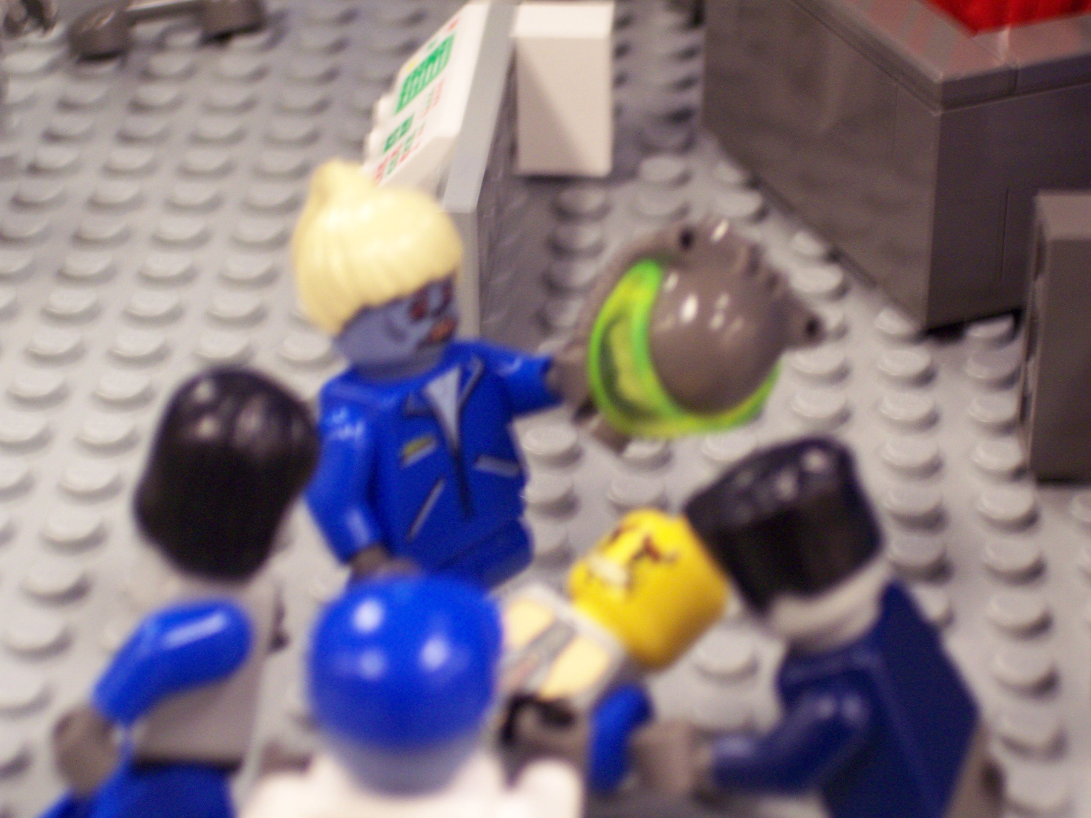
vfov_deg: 12.7
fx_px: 3688
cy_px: 409
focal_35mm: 117
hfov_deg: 16.8
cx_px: 546
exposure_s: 1/8
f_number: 4.8
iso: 200
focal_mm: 24
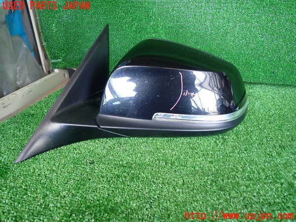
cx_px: 148
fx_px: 214
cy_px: 111
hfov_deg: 69.4
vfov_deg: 54.9
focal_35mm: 25
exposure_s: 1/60
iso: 200
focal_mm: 4.5
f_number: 2
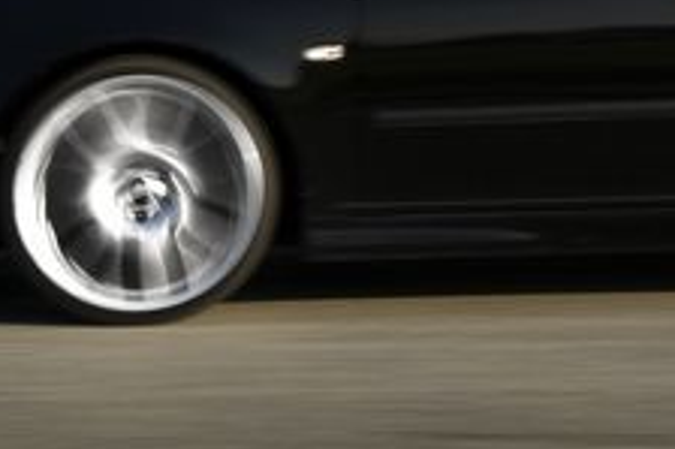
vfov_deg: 6.4
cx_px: 660
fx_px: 4009
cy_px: -57
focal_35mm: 214
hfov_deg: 9.6
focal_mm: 50
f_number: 14
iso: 200
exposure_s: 1/30
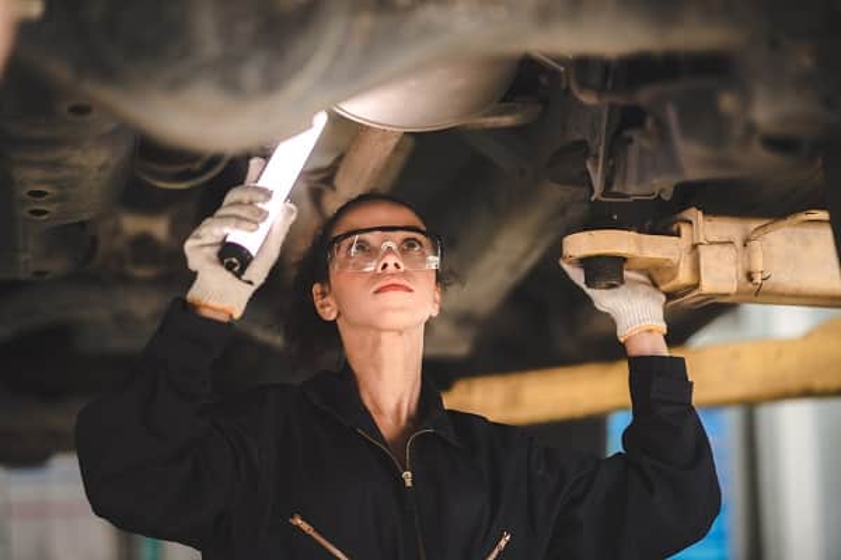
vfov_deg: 13.0
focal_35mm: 105
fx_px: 2453
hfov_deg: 19.5
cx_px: 420
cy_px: 280
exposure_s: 1/640
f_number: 1.4
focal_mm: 105
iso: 50
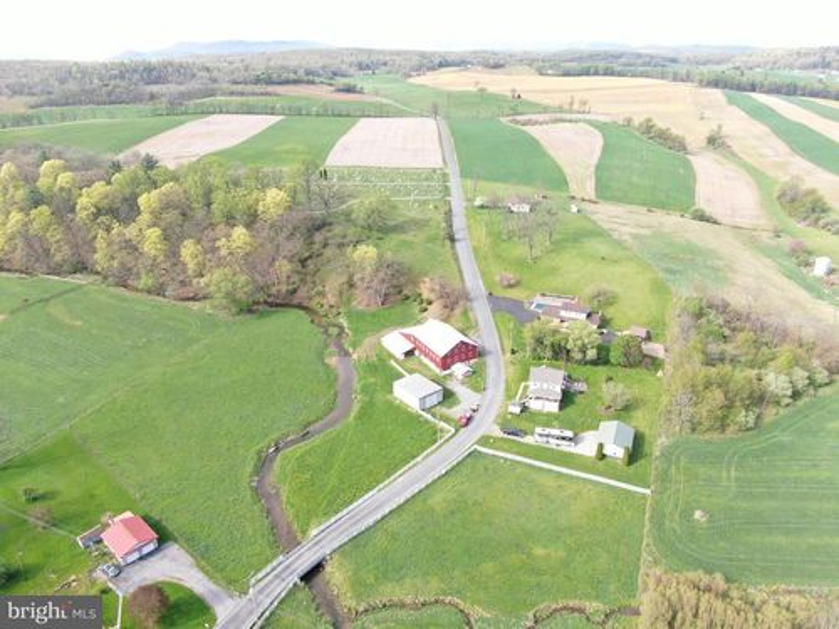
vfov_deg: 56.8
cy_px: 314
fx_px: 582
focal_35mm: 24
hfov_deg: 71.6
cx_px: 420
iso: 100
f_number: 2.8
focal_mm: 4.39
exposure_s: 1/240
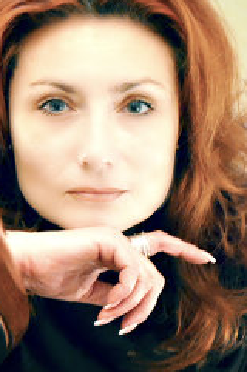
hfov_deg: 6.3
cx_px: 67
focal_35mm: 218
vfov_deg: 9.4
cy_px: 231
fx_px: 2250
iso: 3200
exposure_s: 1/30
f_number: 5.6
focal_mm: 90
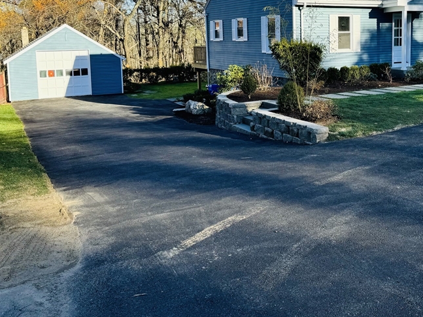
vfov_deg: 36.9
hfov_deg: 47.6
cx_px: 304
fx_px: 464
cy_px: 83
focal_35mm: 38
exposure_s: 1/1721
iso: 80
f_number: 1.78
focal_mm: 6.76
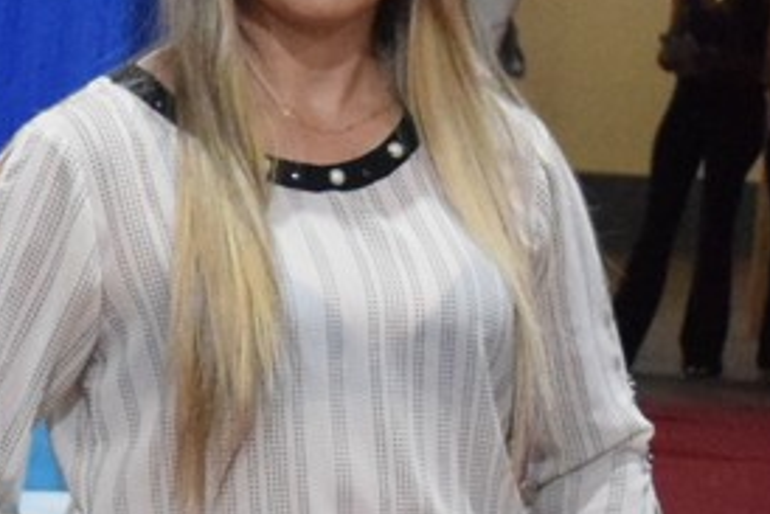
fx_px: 5970
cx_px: -292
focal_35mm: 279
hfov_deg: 7.3
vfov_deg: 4.9
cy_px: 581
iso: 4000
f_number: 4
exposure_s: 1/60
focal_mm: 31
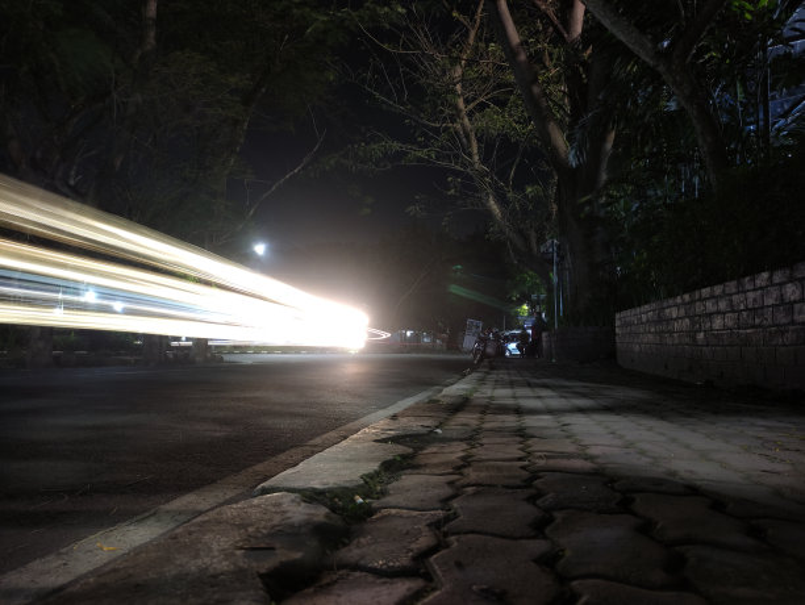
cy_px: 302
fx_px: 582
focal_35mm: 25
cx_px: 402
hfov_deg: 69.3
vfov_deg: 54.9
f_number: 1.89
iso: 100
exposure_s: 30
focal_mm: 5.43
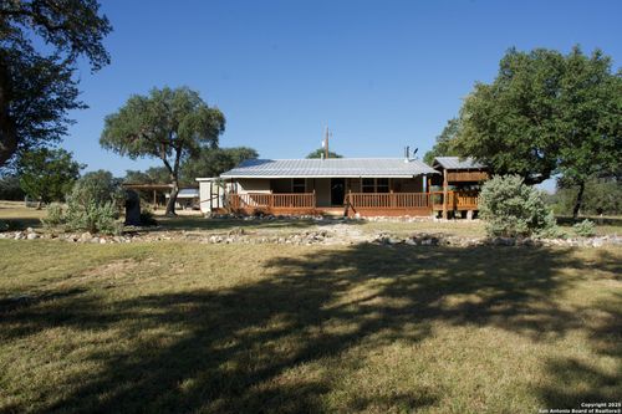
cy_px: 207
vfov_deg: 53.1
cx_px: 311
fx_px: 415
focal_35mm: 24
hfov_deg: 73.8
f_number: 10
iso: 100
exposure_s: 1/160
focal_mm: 24
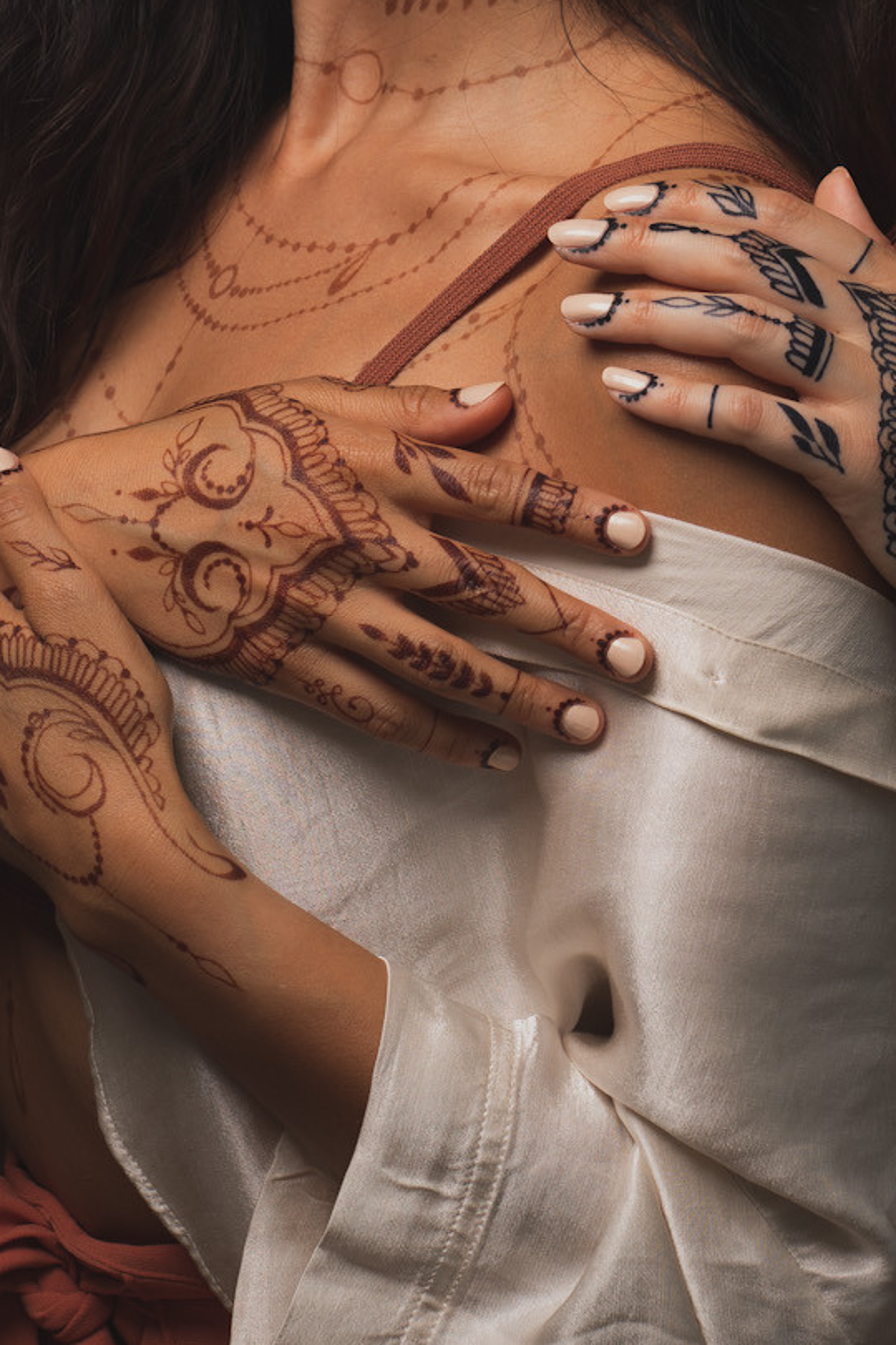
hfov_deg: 6.4
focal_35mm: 215
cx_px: 640
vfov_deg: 9.5
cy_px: 128
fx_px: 8026
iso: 50
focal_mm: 85
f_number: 6.3
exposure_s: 1/125
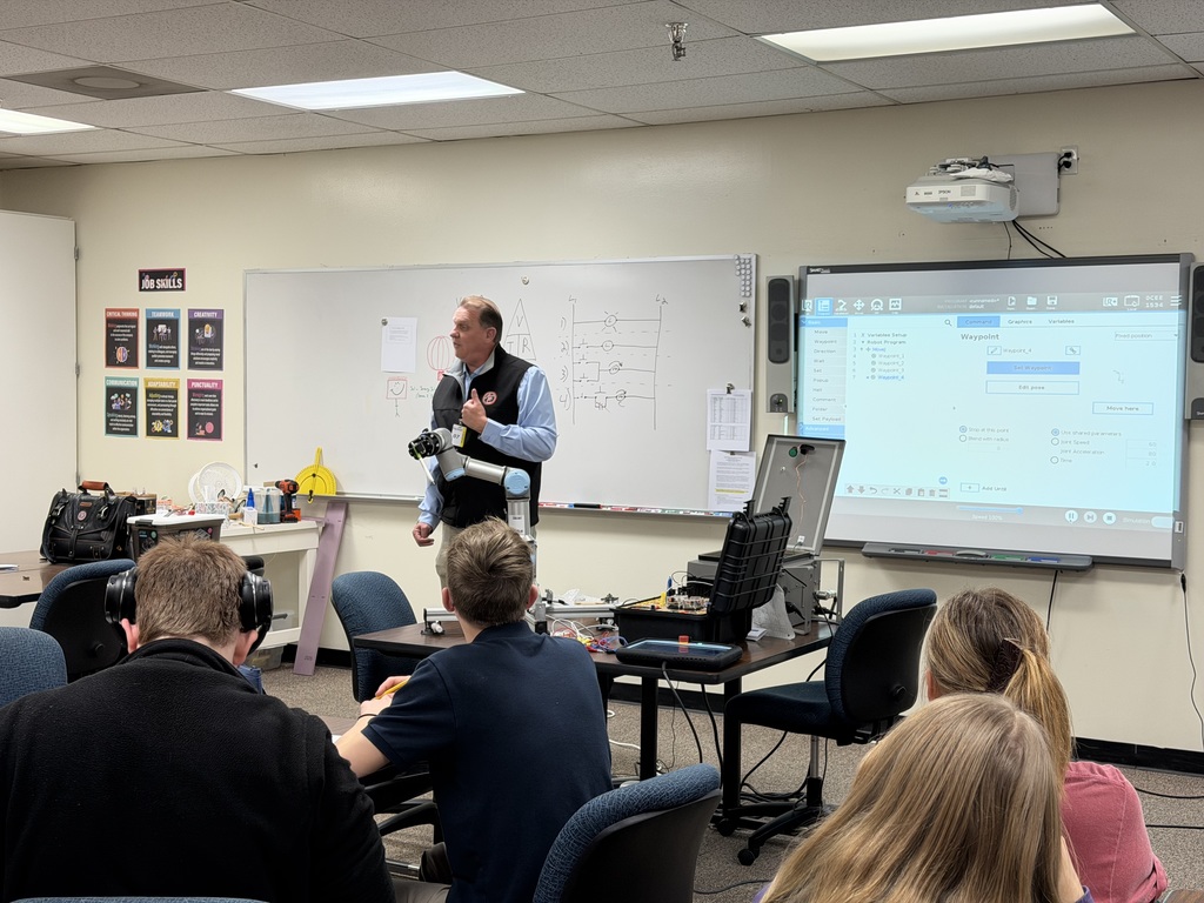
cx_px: 602
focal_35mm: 48
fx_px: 1670
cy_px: 452
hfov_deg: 39.7
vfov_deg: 30.3
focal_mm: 6.76
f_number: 1.78
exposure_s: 1/60
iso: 50
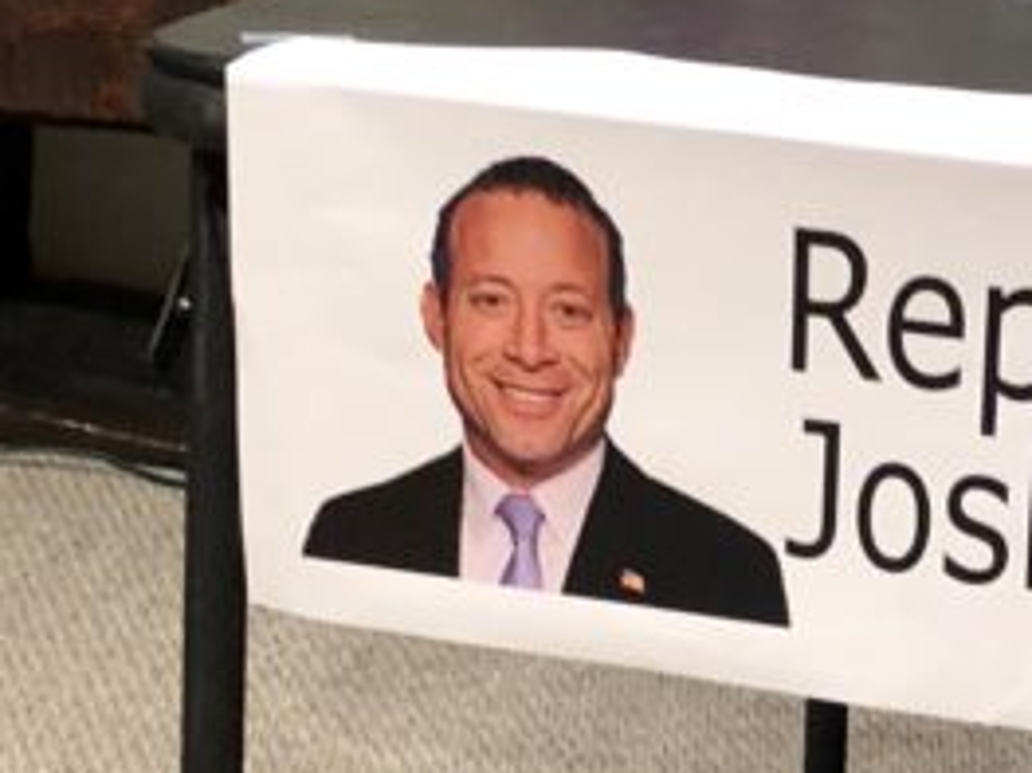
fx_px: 3248
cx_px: 844
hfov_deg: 17.9
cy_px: 577
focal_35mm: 109
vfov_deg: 13.5
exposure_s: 1/17
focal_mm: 3.99
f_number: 1.8
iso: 40
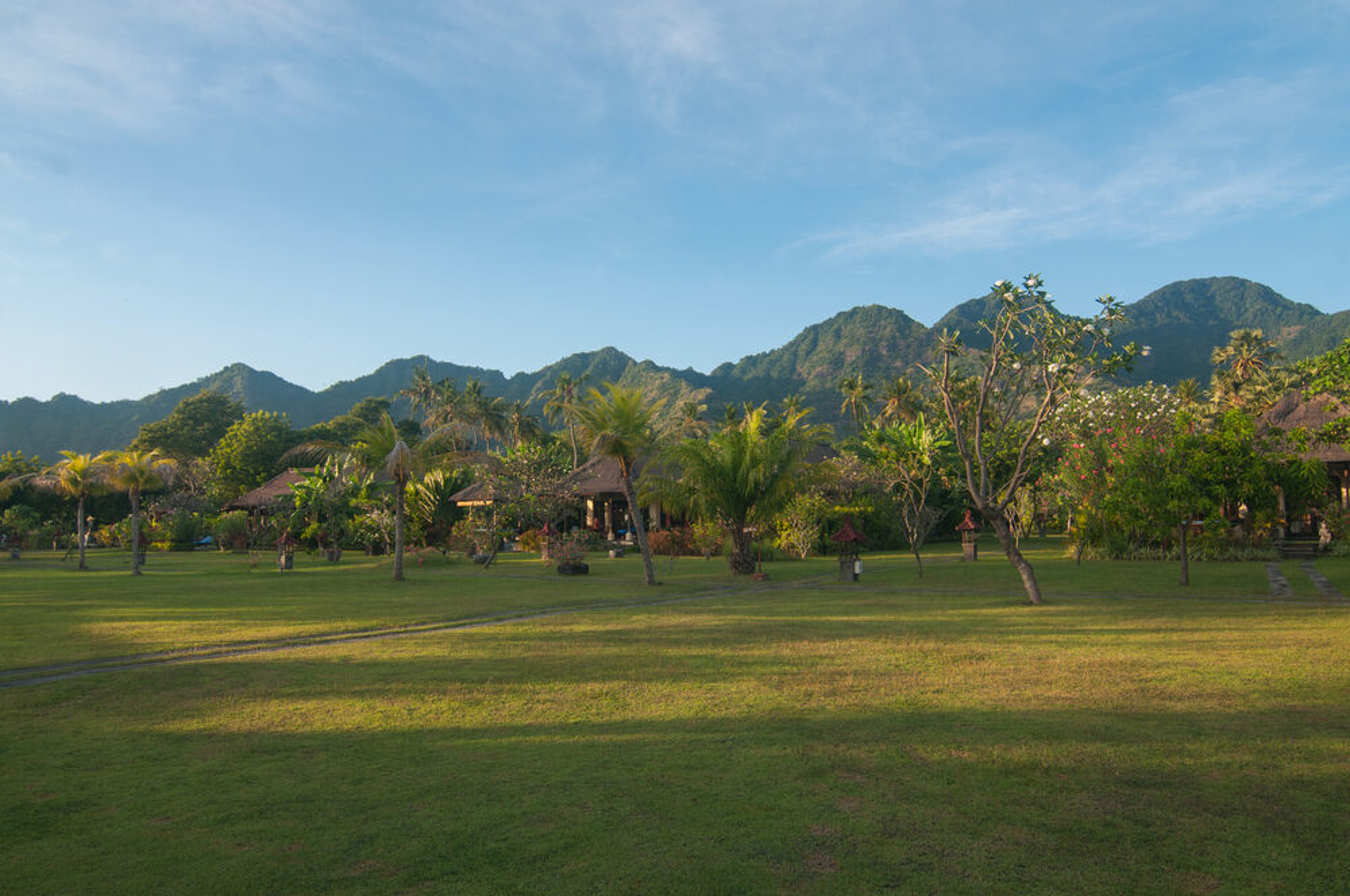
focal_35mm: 24
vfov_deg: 53.0
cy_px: 448
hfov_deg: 73.8
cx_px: 675
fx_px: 899
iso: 200
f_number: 10
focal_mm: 16
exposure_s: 1/60
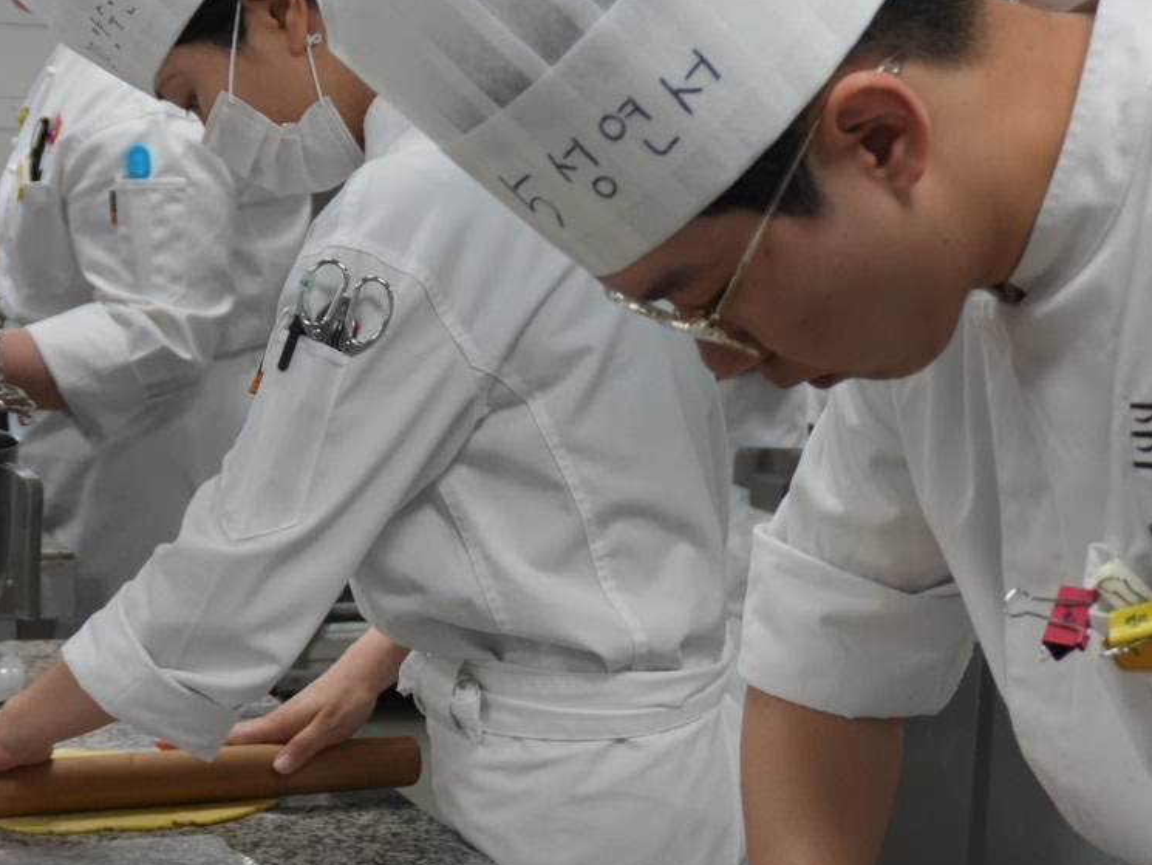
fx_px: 3230
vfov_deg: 15.2
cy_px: 631
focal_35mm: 97
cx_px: 649
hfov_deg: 20.2
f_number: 5
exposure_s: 1/160
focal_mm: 31
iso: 800
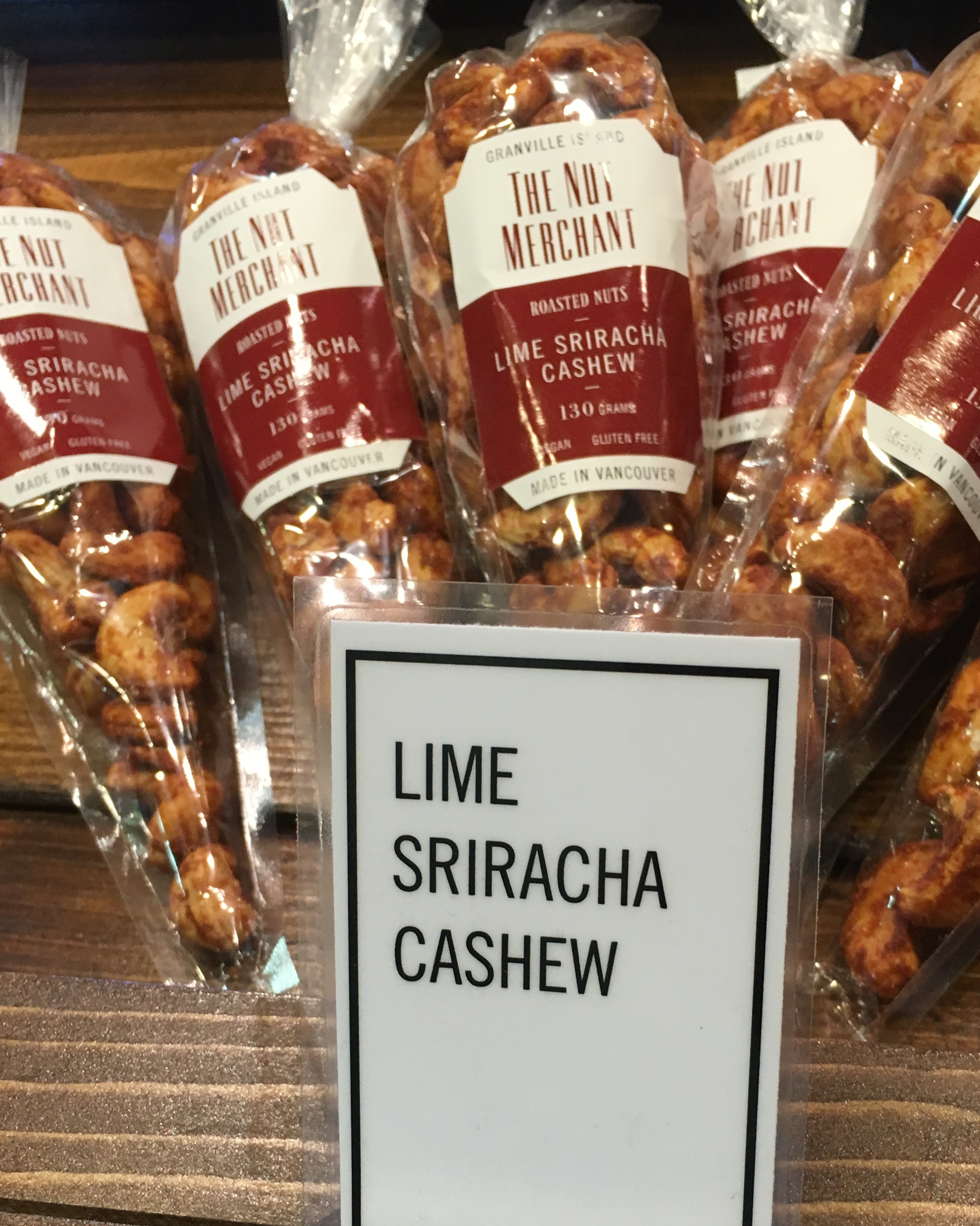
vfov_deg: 42.3
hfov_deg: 34.7
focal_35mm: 43
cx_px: 603
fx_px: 1559
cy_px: 813
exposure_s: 1/30
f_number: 2.2
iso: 40
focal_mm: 4.15
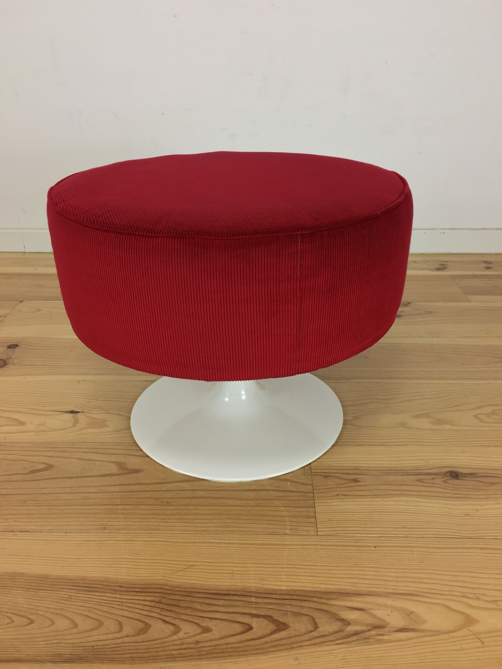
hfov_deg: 48.2
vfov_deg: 61.7
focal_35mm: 29
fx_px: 561
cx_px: 251
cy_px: 334
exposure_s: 1/33
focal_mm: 4.15
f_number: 2.2
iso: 40
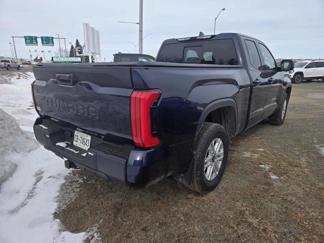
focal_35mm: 23
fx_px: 215
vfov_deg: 58.9
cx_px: 162
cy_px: 122
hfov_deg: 73.9
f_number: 1.8
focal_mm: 5.4
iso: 25
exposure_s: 1/937
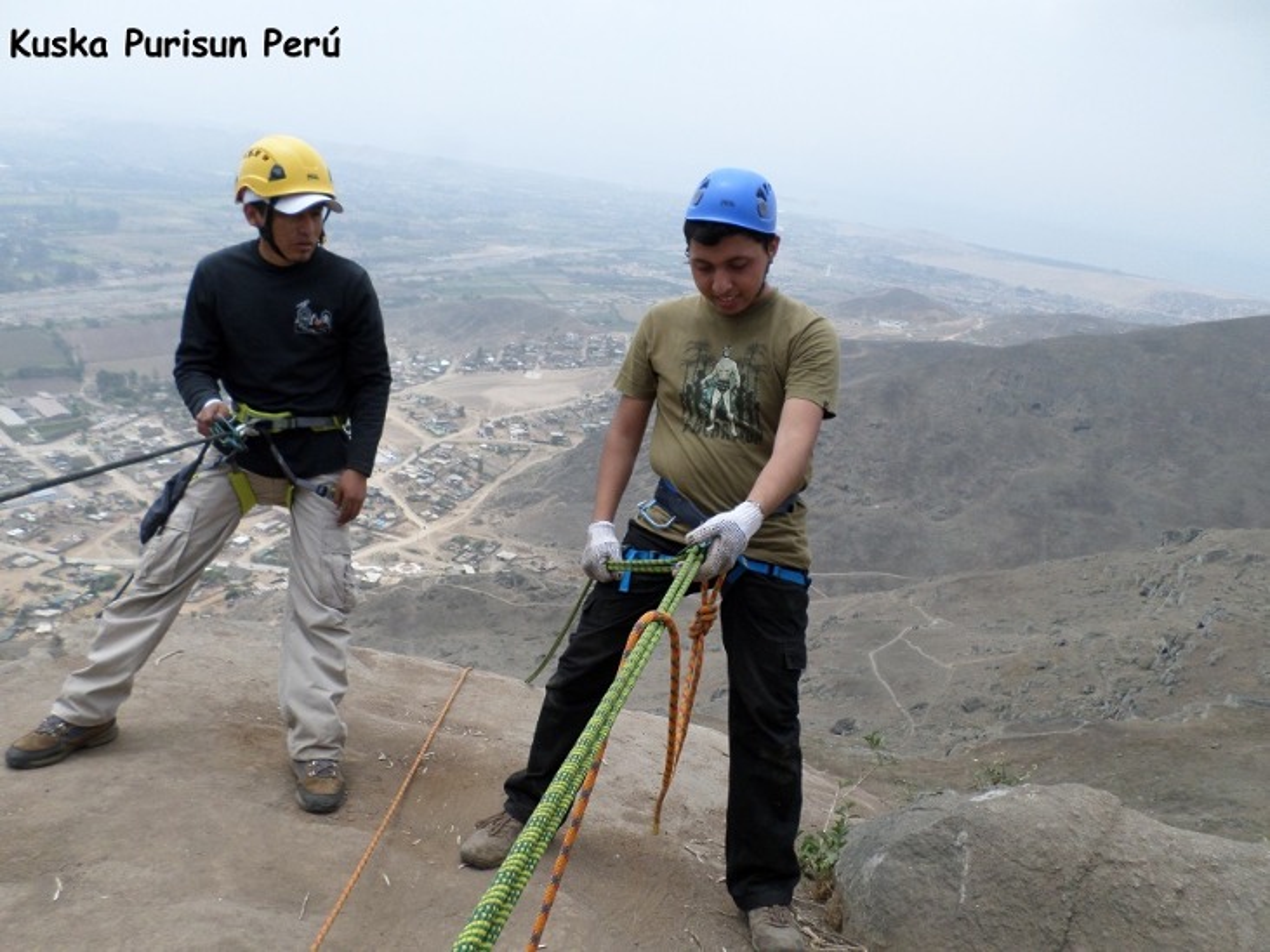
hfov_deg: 69.4
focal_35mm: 25
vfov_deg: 54.9
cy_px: 476
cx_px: 635
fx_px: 917
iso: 80
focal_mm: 4.5
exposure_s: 1/1500
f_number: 2.5
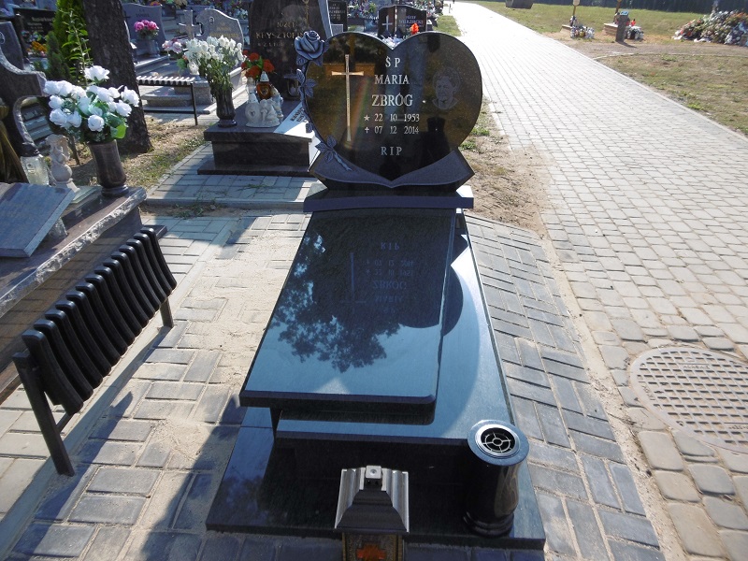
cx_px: 374
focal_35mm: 24
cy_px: 280
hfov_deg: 71.6
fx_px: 519
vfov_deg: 56.8
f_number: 3.1
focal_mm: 4.3
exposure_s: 1/640
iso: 100
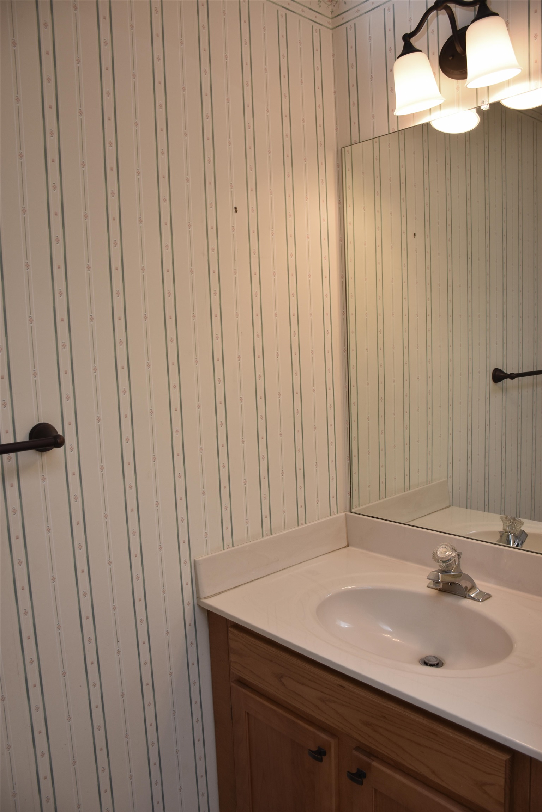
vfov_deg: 67.4
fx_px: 610
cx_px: 271
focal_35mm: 27
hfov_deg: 47.9
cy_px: 406
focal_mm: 18
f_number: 5
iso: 200
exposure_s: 1/100
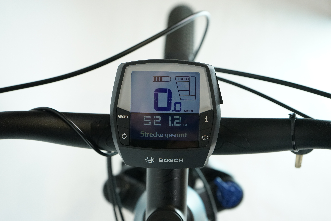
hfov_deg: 38.2
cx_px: 166
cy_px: 110
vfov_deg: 26.0
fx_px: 478
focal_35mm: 52
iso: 2500
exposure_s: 1/200
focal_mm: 52
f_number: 6.3
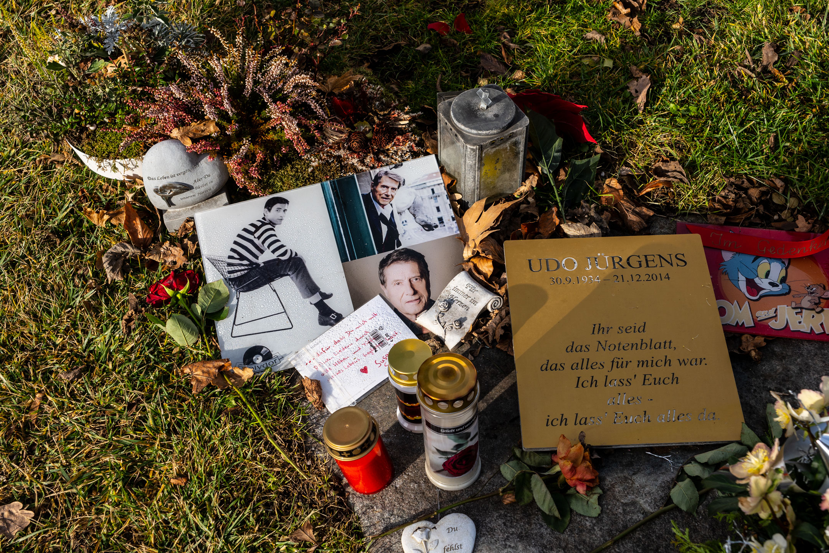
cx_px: 414
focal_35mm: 43
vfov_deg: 31.1
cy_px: 276
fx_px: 995
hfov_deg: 45.2
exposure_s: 1/400
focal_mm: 28.8
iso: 100
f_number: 5.6
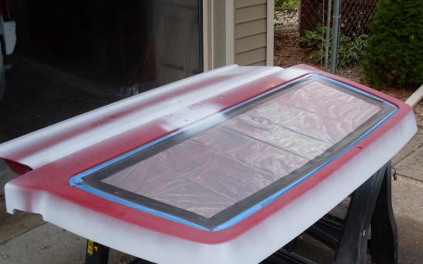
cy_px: 151
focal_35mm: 44
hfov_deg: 45.3
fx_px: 507
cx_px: 213
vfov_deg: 29.2
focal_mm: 6.3
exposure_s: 1/45
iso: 100
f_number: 2.8
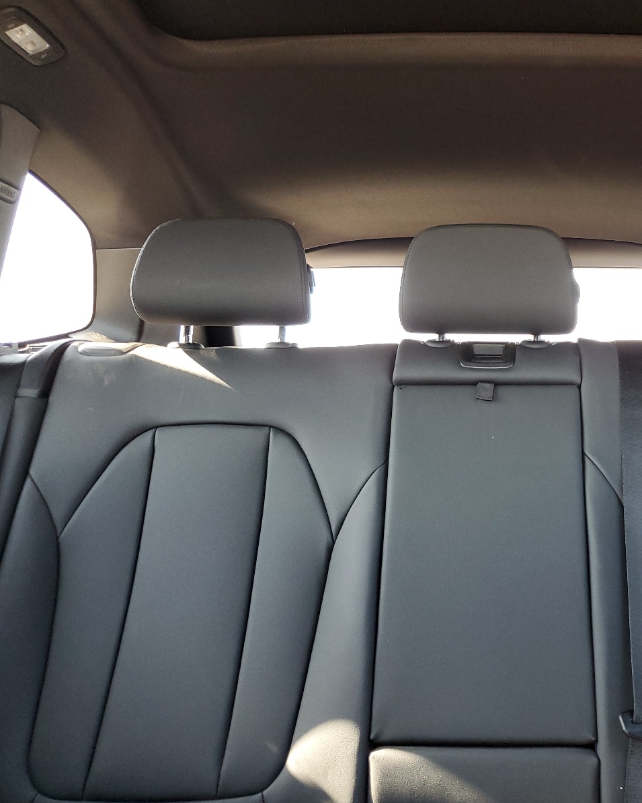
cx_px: 501
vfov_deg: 52.8
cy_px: 403
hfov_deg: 41.7
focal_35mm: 34
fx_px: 808
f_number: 1.5
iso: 129
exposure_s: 1/60.2
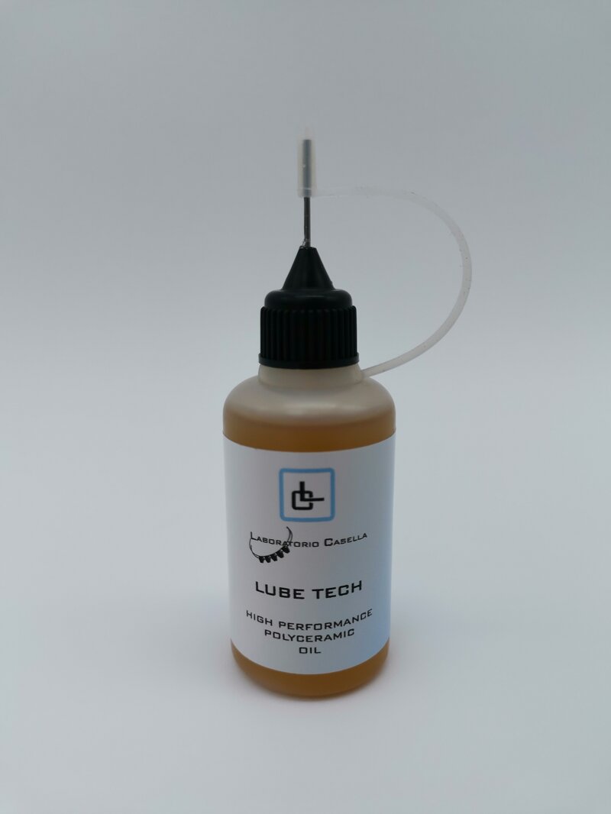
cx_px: 306
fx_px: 612
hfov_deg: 53.1
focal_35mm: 26
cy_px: 407
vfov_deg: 67.3
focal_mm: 4.75
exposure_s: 1/356
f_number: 1.8
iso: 50
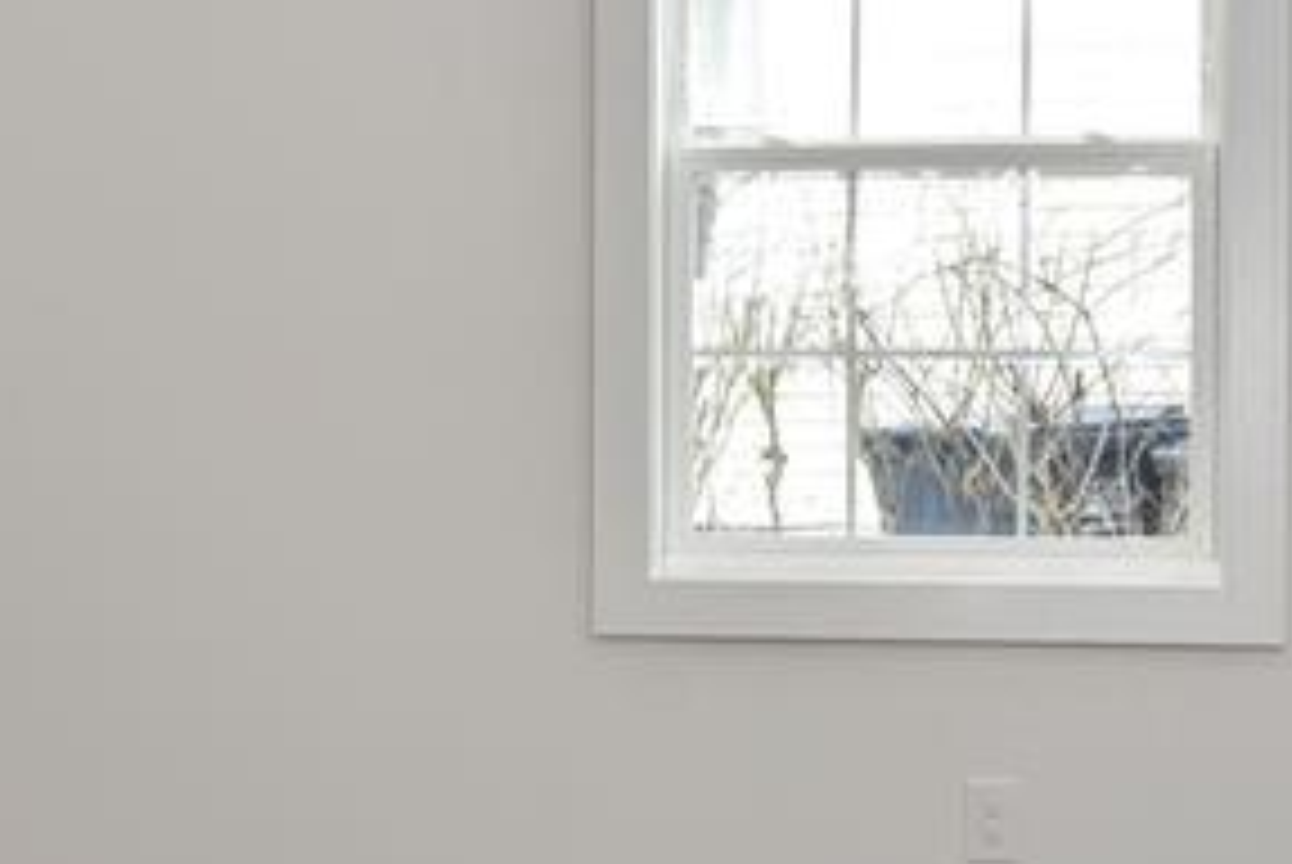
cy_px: 448
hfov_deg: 24.7
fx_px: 2946
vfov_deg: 16.7
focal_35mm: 82
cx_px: 608
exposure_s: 1/125
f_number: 5.6
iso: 500
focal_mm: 23
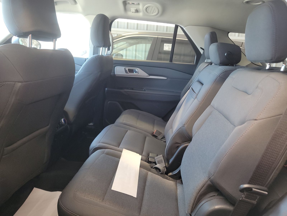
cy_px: 108
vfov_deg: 56.8
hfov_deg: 71.6
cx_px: 144
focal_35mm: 24
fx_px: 199
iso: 537
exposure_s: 1/59
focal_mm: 6.7
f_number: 1.8
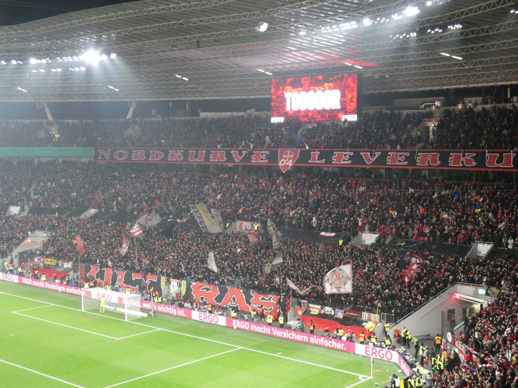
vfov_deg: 29.1
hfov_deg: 38.2
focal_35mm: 50
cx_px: 259
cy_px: 194
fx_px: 748
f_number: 4.1
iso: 800
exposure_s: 1/80
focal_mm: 9
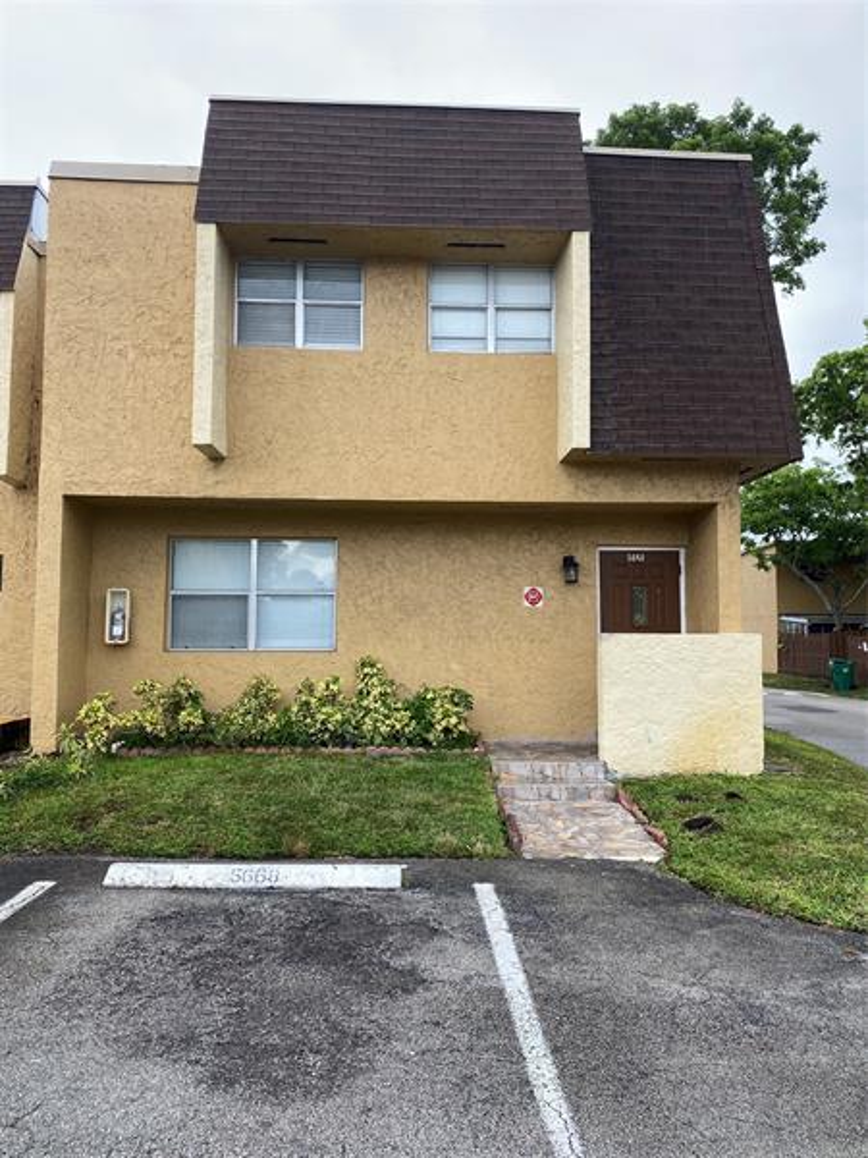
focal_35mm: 26
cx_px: 434
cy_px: 579
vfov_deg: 67.3
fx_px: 869
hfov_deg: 53.1
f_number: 1.8
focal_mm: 4.25
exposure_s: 1/146
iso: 32
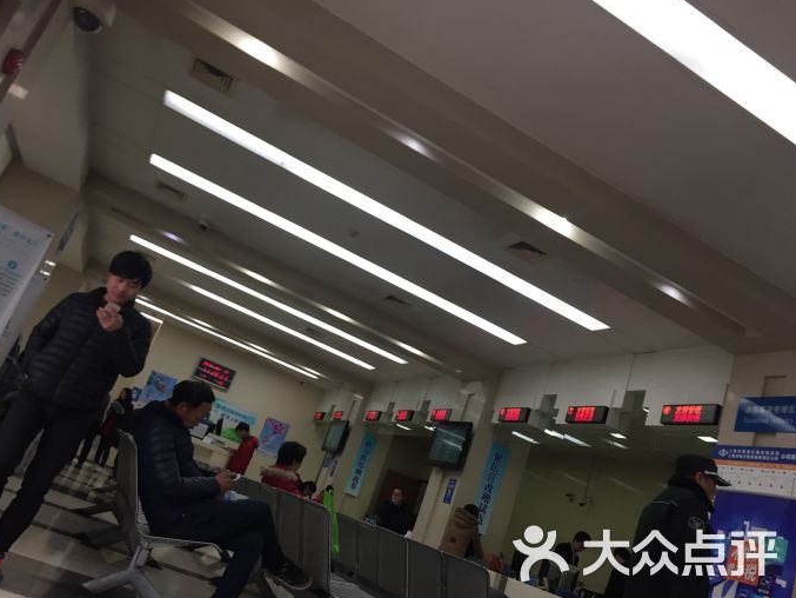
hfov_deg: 60.0
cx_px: 396
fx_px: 690
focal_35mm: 30
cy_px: 305
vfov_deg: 46.8
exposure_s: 1/33
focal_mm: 4.15
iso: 40
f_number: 2.2
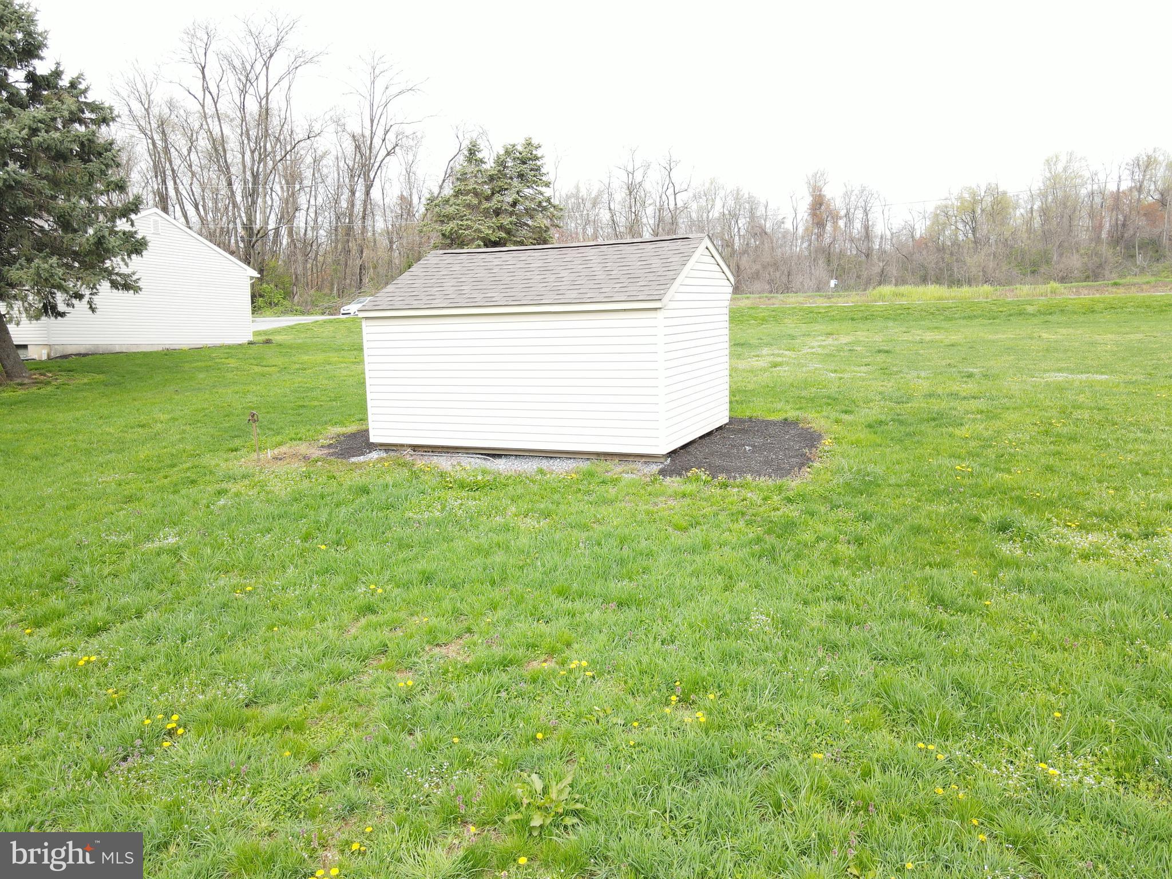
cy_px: 440
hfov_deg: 71.6
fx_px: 813
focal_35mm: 24
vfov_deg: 56.8
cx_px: 586
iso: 100
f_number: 2.8
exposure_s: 1/160
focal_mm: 4.5
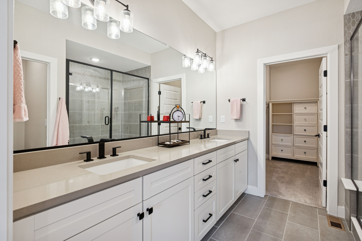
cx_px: 181
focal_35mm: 16
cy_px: 120
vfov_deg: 72.0
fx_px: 166
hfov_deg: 95.0
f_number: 9
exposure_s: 1/30
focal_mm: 16.5
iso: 400
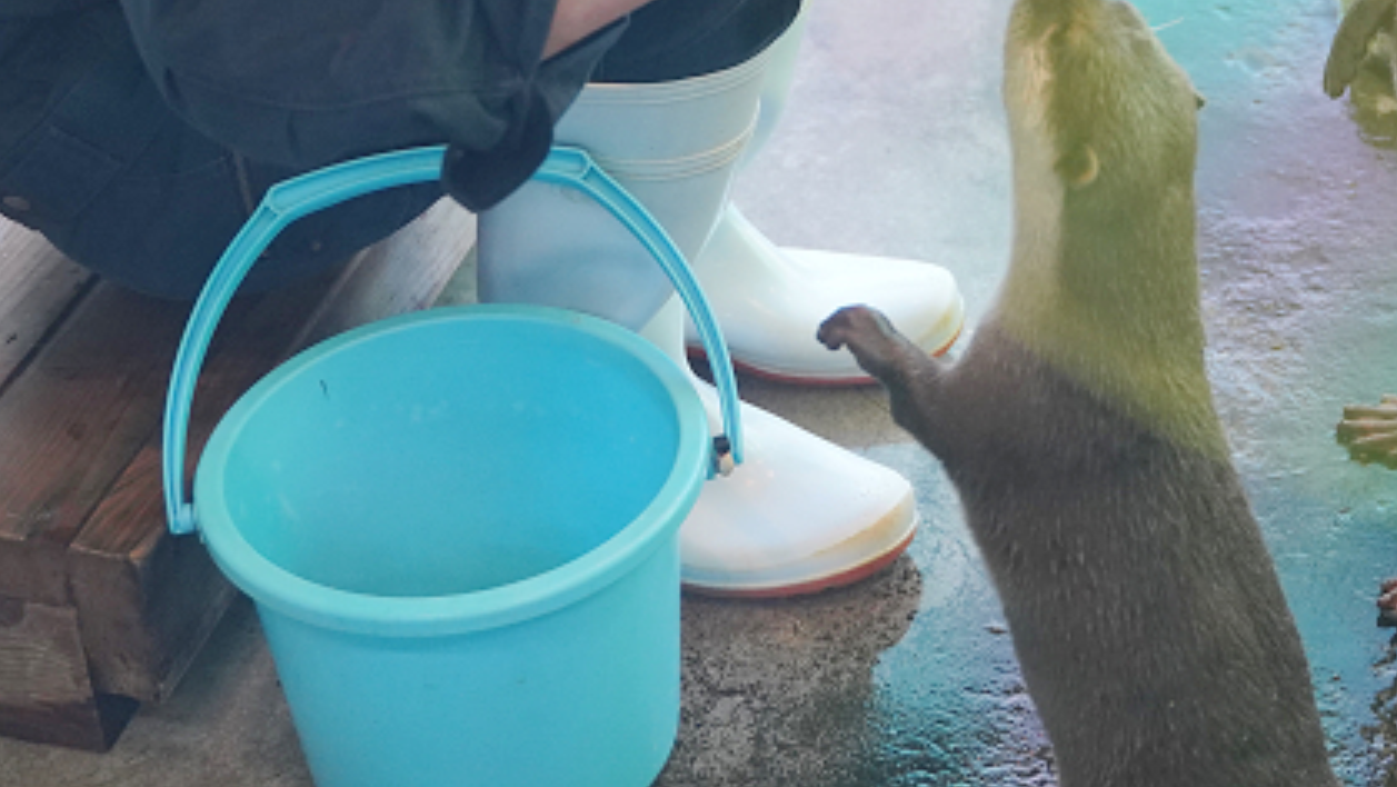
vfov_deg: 14.0
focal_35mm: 84
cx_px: 947
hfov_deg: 25.1
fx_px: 3113
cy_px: -113
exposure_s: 1/160
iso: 1600
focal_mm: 28
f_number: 2.8
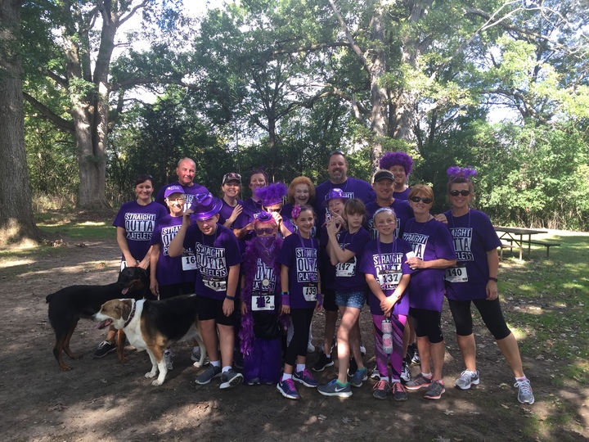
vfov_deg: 48.2
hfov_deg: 61.7
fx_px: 493
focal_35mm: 29
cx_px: 294
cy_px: 221
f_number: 2.2
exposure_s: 1/130
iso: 32
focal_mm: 4.15
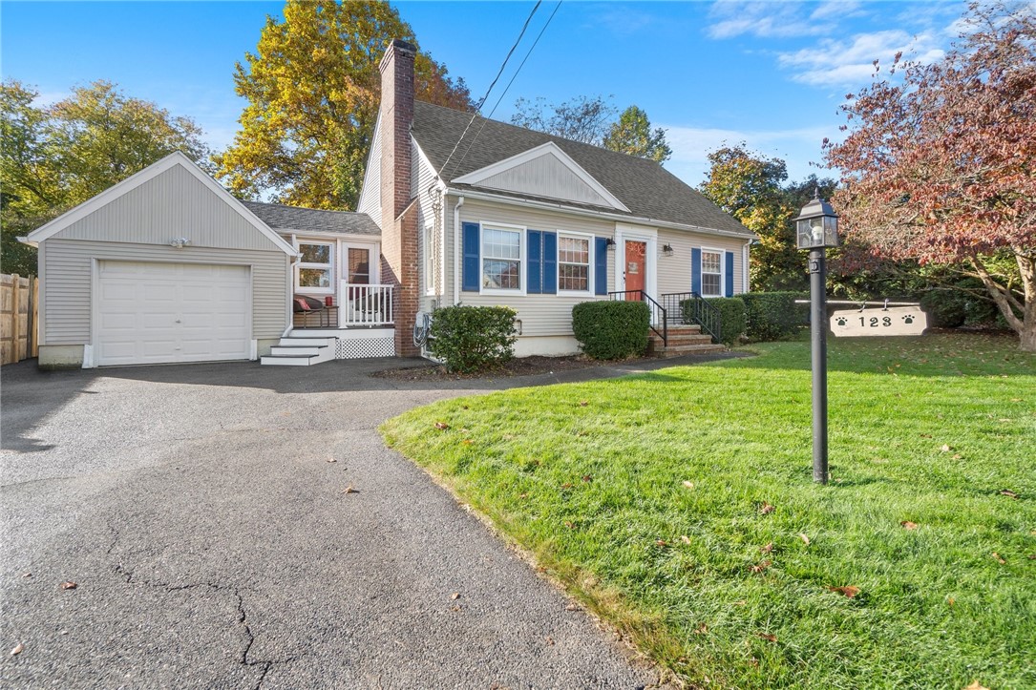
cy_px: 345
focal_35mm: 15
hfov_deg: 100.4
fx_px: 432
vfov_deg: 77.3
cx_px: 518
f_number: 7.1
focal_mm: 10
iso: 250
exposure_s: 1/80
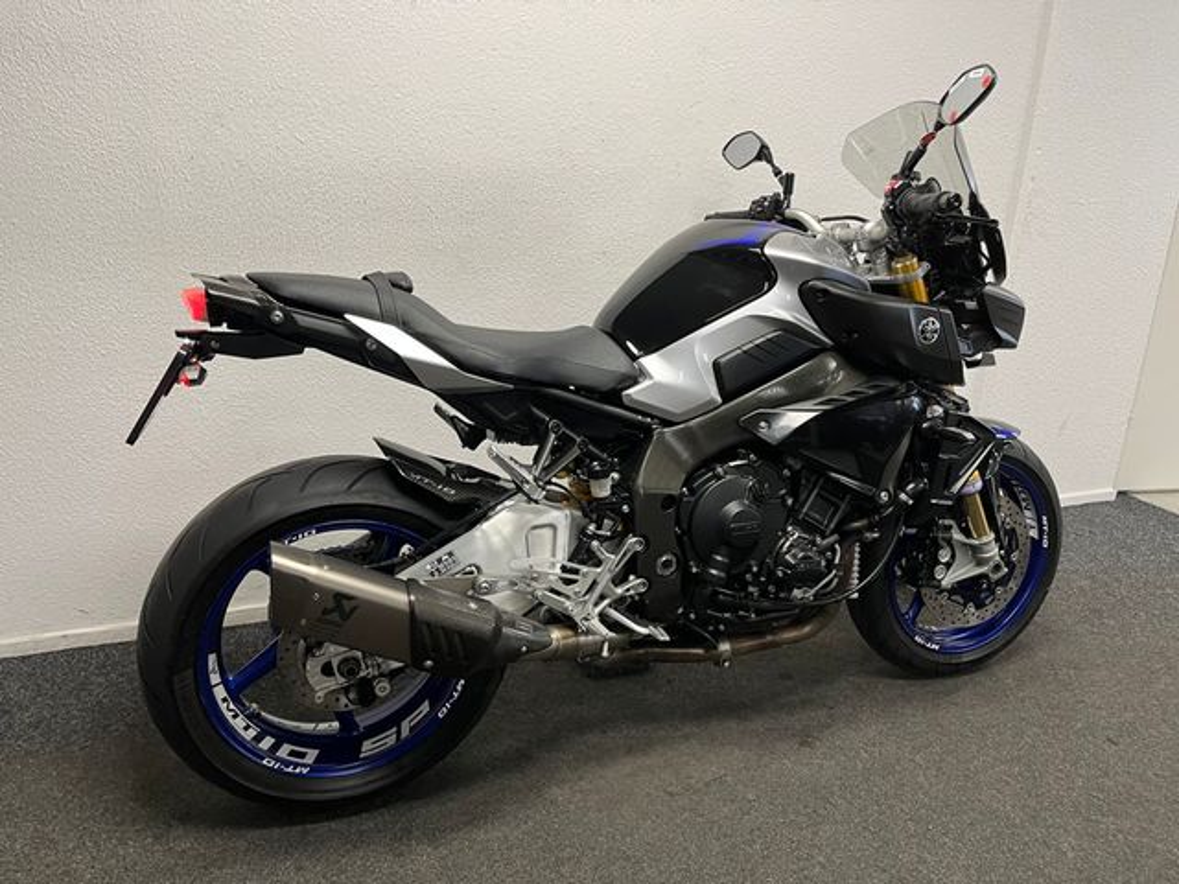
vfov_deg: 53.1
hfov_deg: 67.3
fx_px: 886
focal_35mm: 26
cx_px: 590
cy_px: 442
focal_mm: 5.1
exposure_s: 1/50
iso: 100
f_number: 1.6
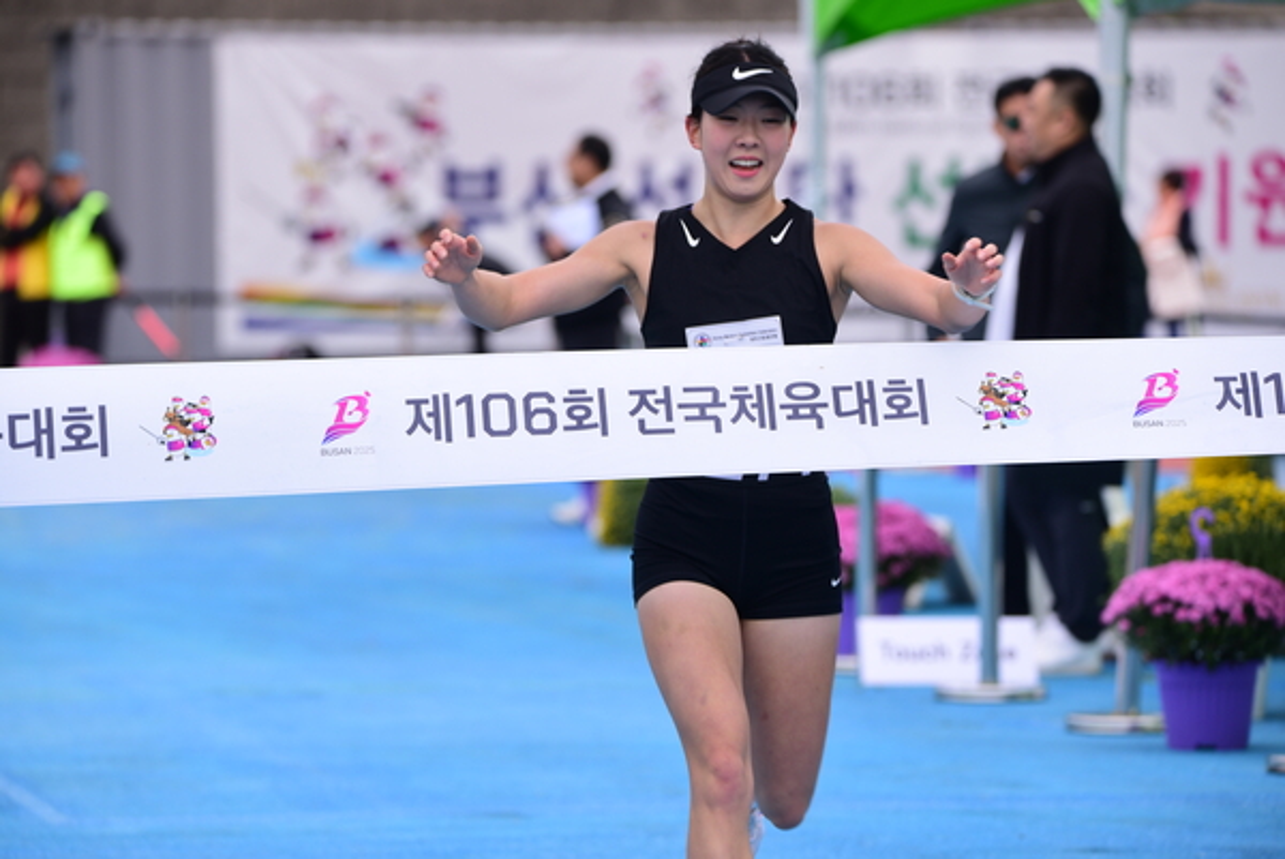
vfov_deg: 6.0
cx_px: 642
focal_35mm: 230
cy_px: 430
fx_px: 8215
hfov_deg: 8.9
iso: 200
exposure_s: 1/320
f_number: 5.3
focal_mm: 230
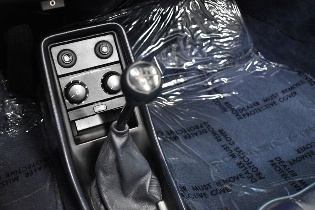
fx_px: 376
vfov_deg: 31.2
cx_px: 160
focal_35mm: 43
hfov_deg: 45.4
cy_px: 104
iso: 5600
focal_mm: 28
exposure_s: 1/50
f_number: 4.2
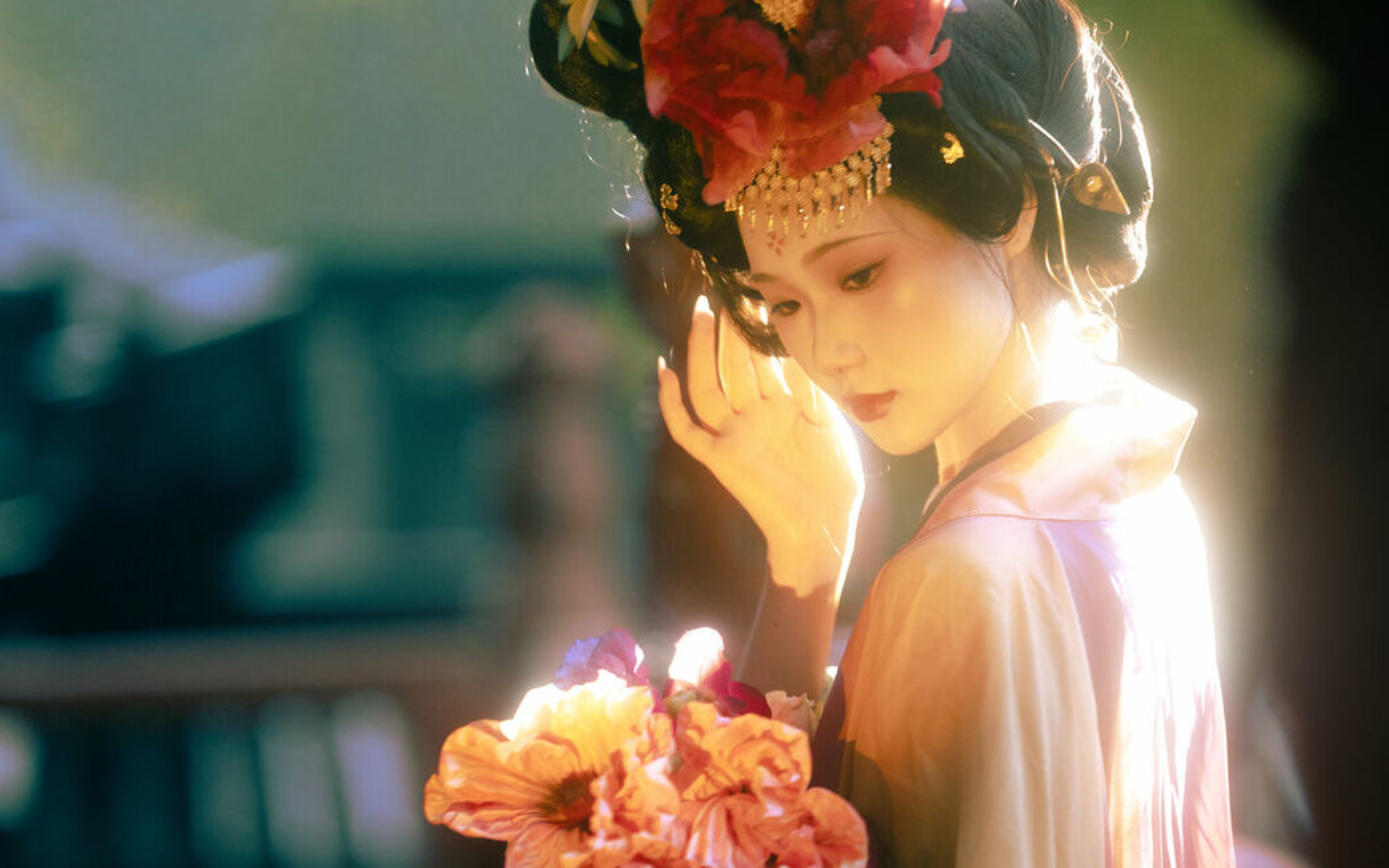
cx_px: 694
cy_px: 661
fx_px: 4958
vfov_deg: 10.0
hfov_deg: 15.9
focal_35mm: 131
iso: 640
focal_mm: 85
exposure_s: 1/400
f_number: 1.4
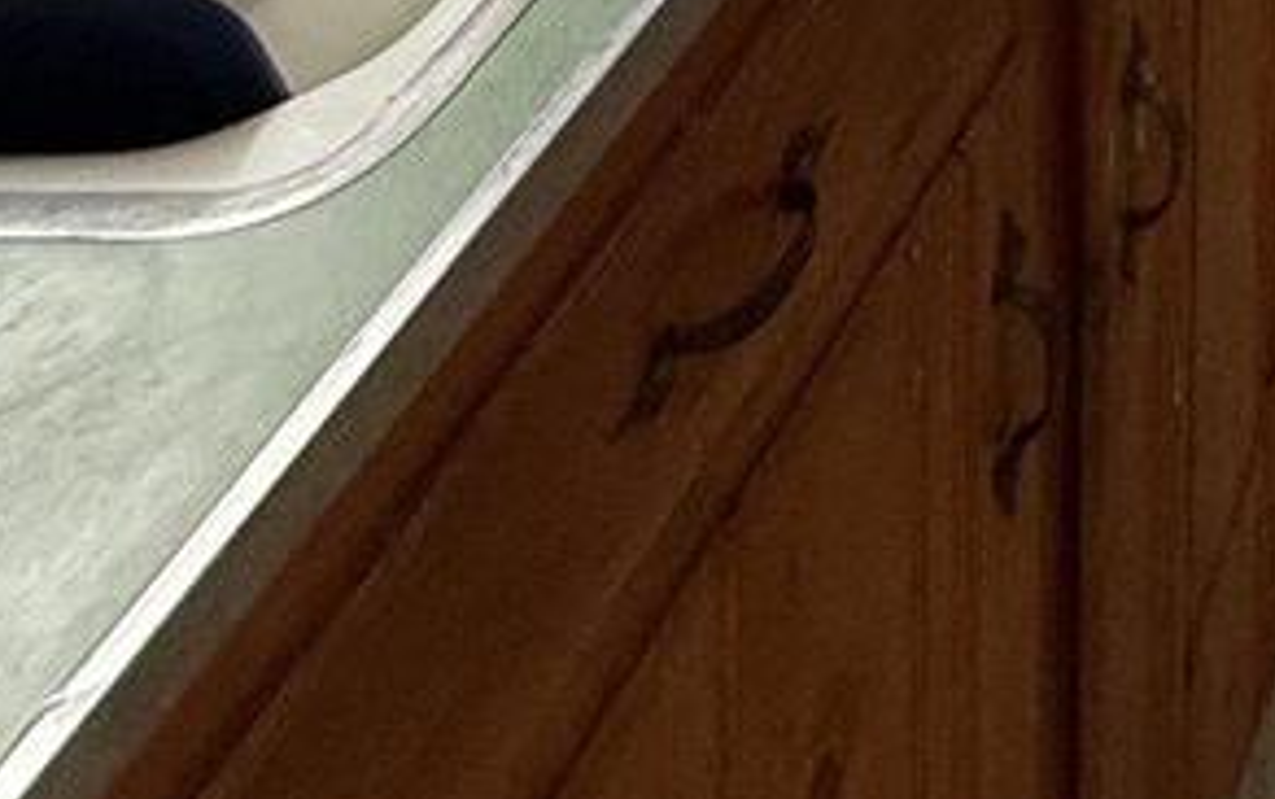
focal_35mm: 78
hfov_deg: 19.3
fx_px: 2712
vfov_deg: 9.7
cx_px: 2349
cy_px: -1930
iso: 320
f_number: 2.2
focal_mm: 2.22
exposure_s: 1/120
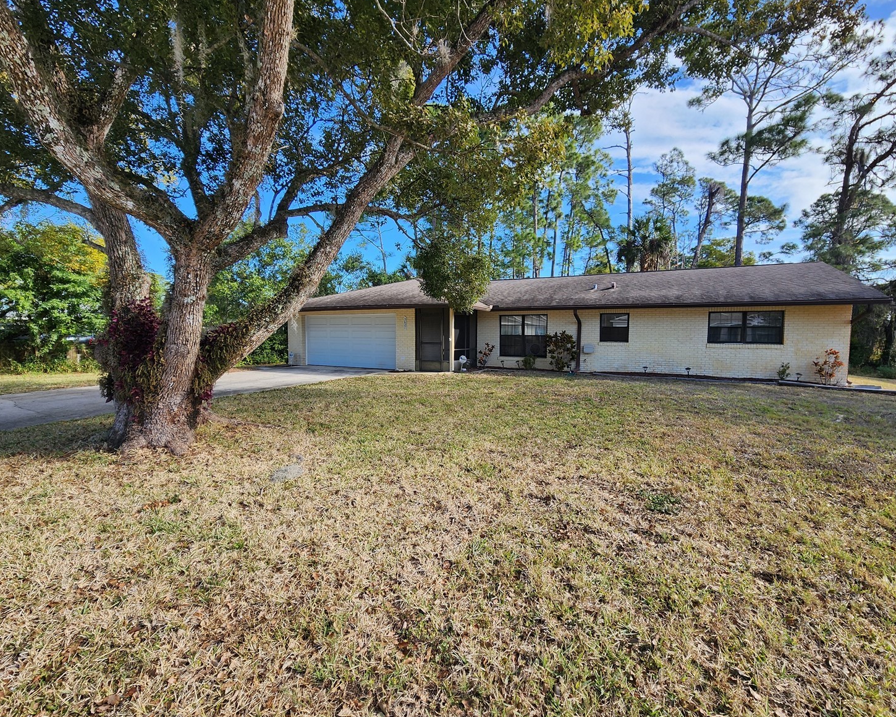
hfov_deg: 100.7
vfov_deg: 88.0
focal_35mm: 14
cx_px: 459
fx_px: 371
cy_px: 362
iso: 50
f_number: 2.2
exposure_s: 1/740
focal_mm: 2.2
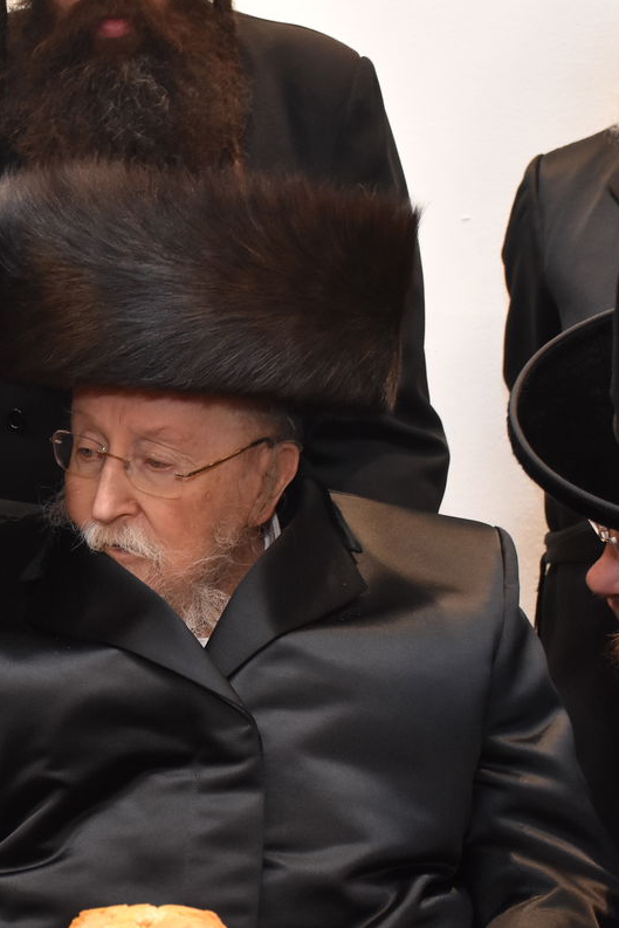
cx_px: -47
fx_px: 2320
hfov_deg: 14.9
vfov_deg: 22.6
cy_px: 531
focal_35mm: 90
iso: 2000
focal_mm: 34
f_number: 5.6
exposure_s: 1/60
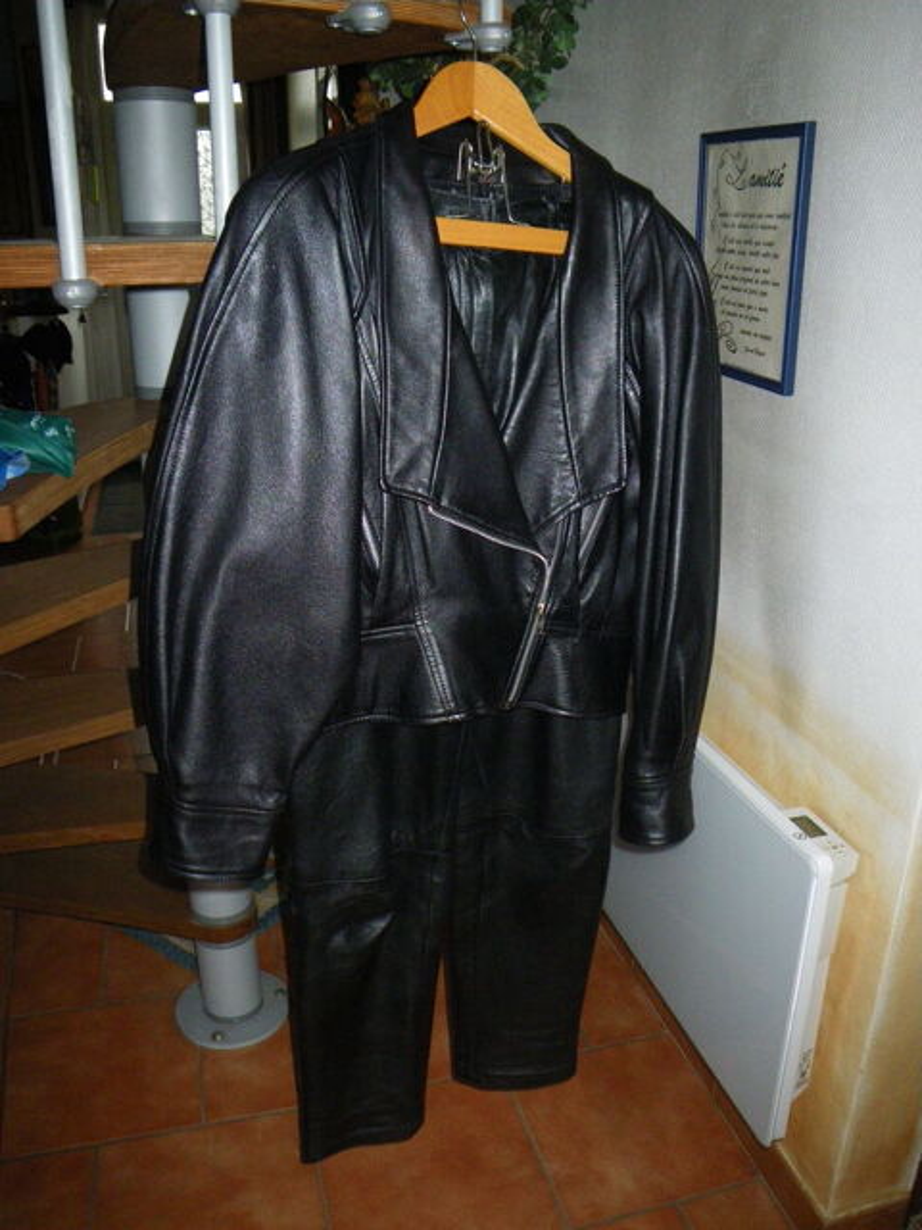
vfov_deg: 63.4
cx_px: 461
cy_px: 615
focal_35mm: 28
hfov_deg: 49.7
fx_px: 994
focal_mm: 5
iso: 400
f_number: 3.5
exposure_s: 1/50
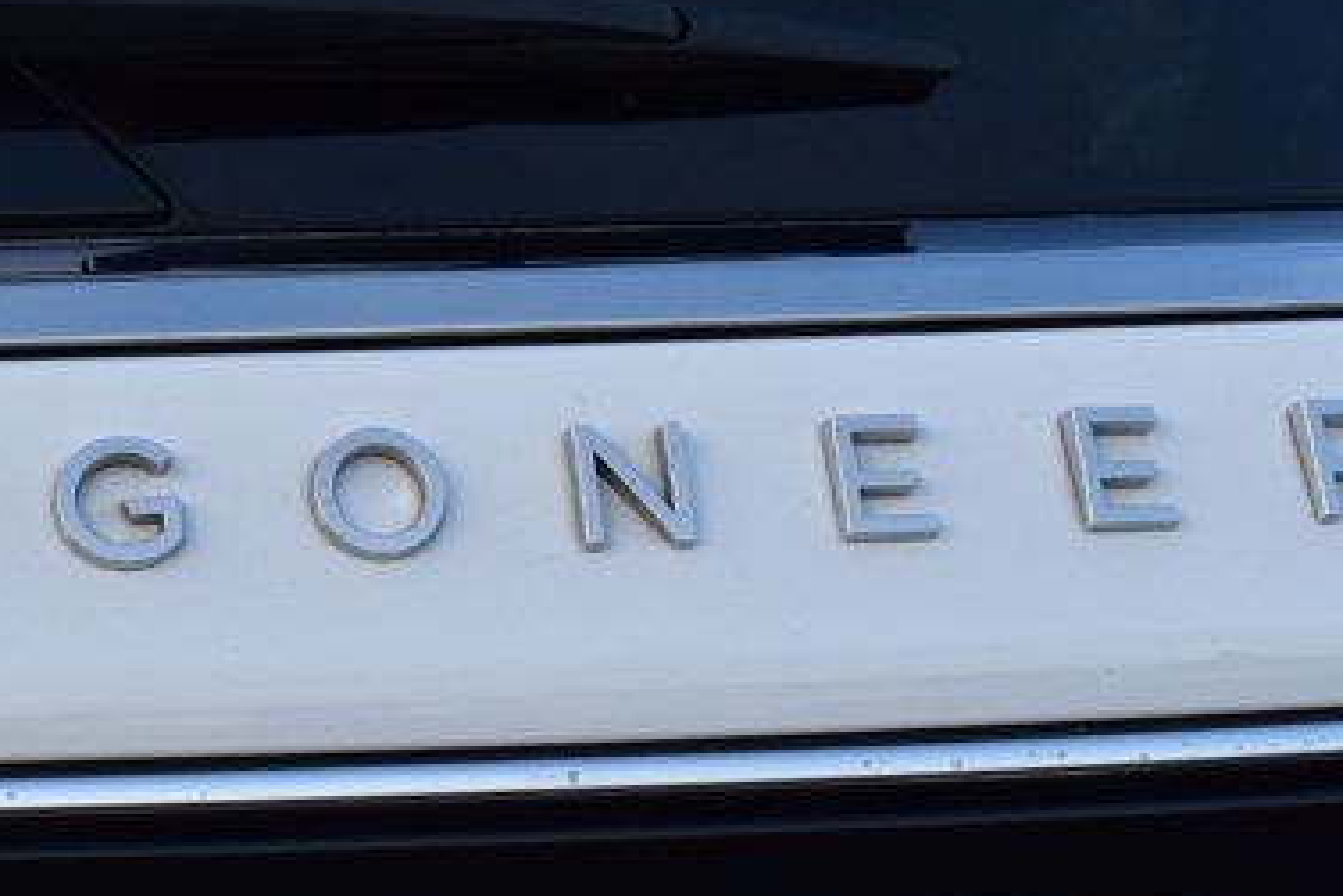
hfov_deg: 19.8
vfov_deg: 14.0
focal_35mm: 98
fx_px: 3657
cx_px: -189
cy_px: 311
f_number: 8
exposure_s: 1/60
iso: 400
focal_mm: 24
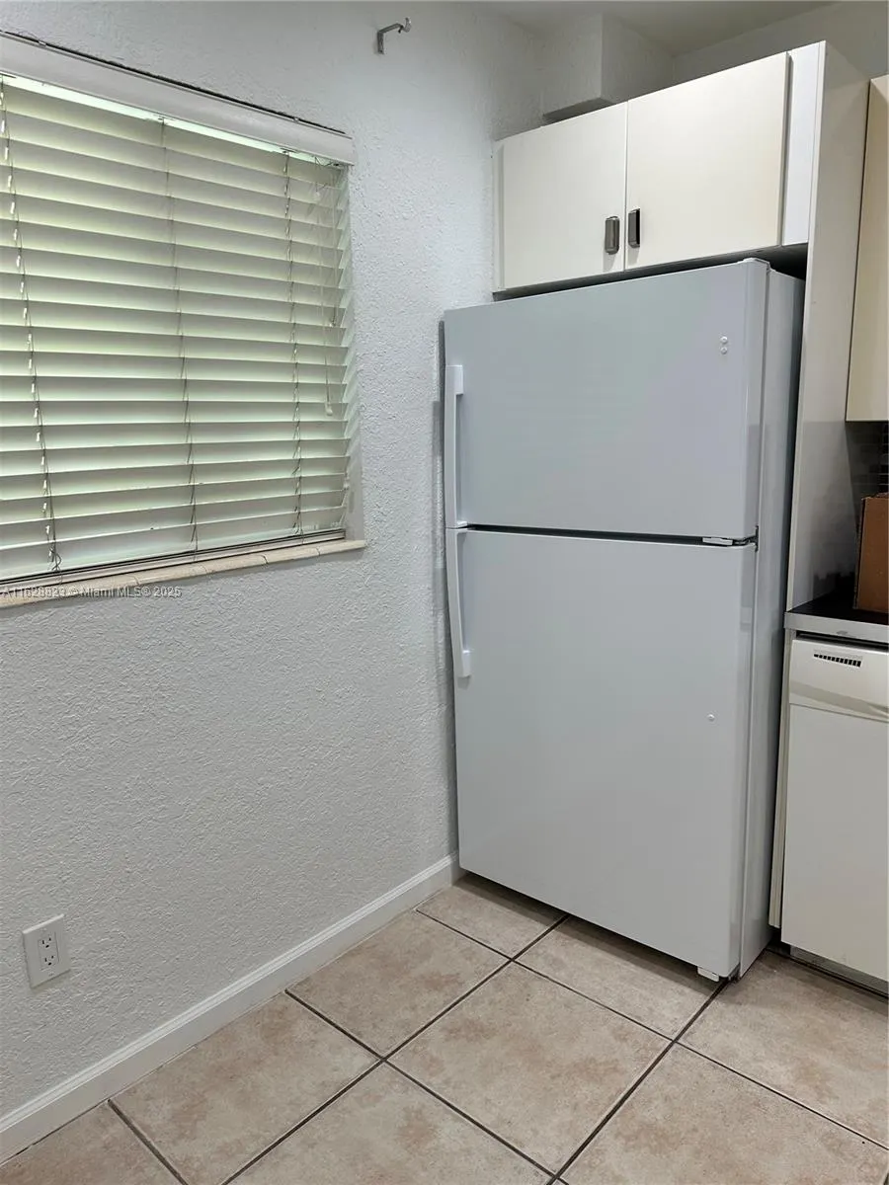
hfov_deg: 56.8
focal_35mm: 24
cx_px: 444
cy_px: 592
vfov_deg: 71.6
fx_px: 822
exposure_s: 1/120
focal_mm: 6.86
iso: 80
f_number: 1.78
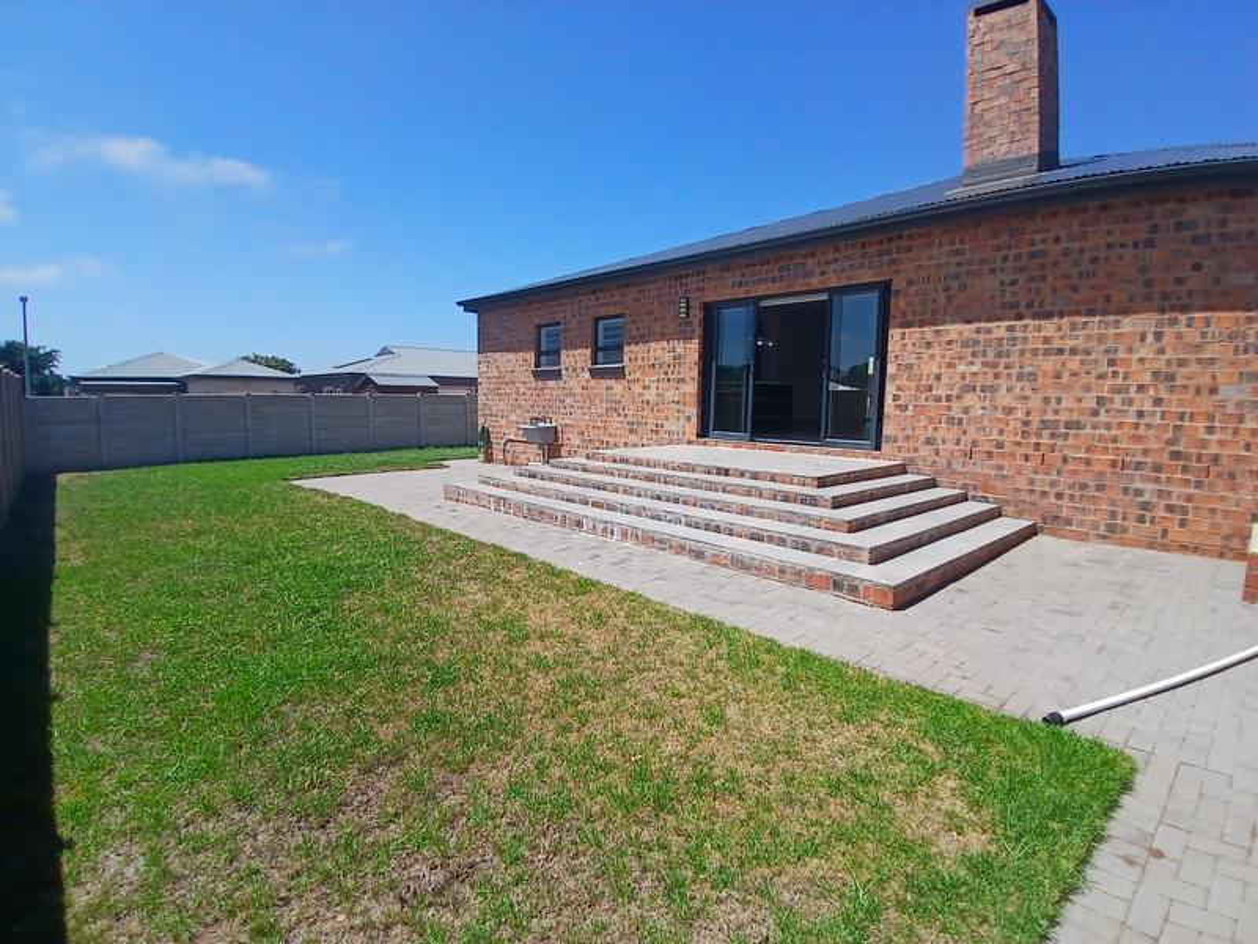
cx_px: 629
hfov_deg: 91.0
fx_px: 618
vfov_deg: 74.7
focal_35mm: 17
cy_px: 472
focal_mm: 1.4
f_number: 2.2
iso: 50
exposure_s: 1/1248
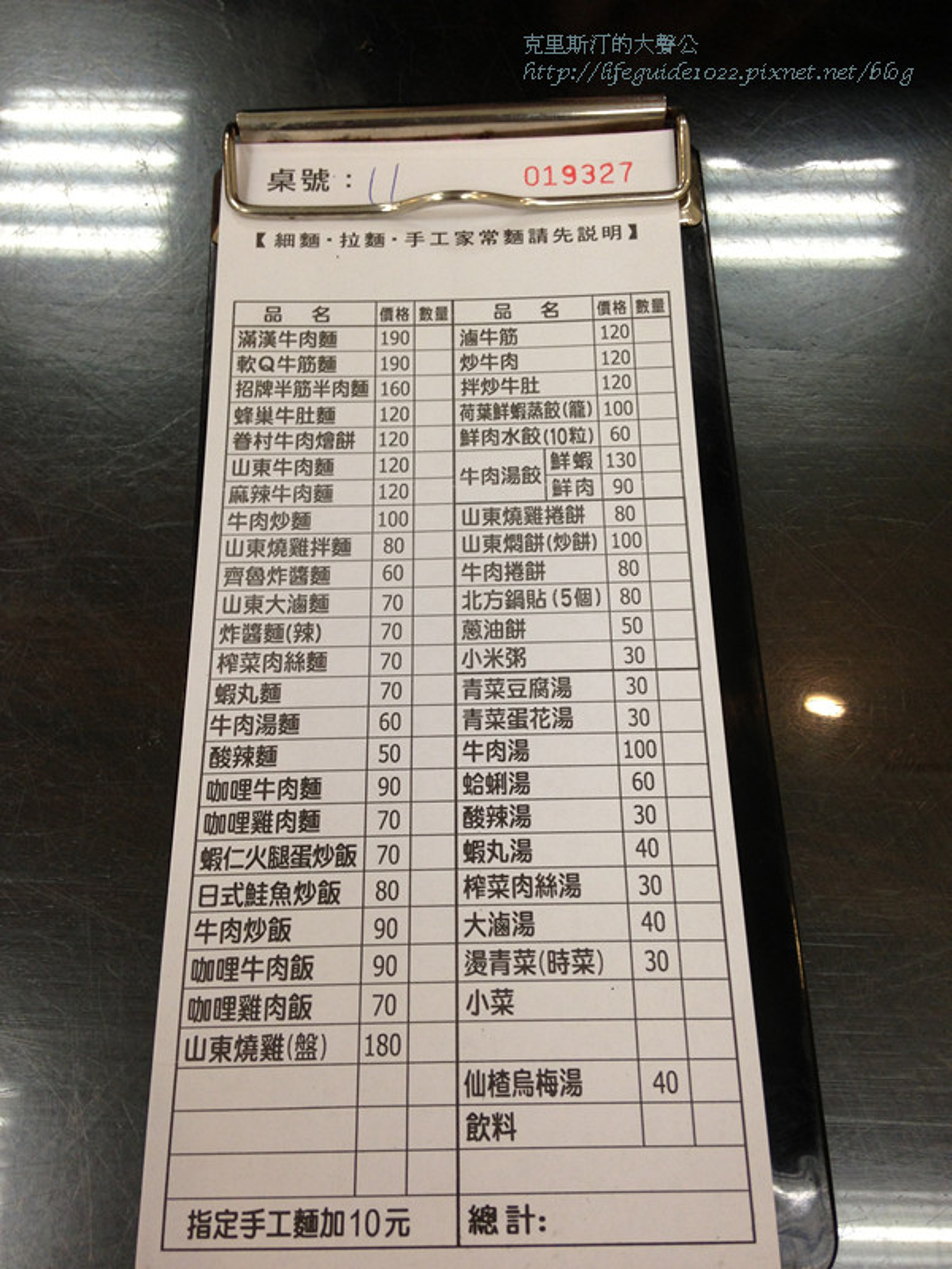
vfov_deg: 55.4
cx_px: 476
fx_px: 1210
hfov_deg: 42.9
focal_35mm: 33
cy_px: 634
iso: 64
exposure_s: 1/20
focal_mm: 4.13
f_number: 2.4
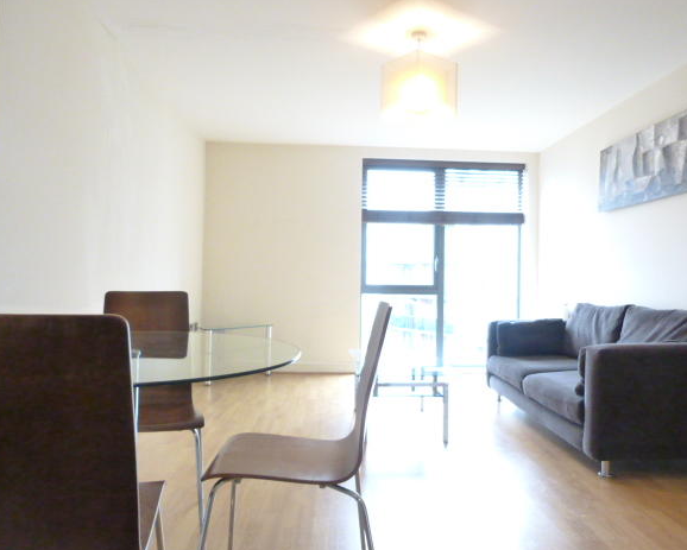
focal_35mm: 27
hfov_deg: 64.0
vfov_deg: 53.2
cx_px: 367
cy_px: 271
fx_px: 549
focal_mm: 4.5
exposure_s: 1/20
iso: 1250
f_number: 2.8
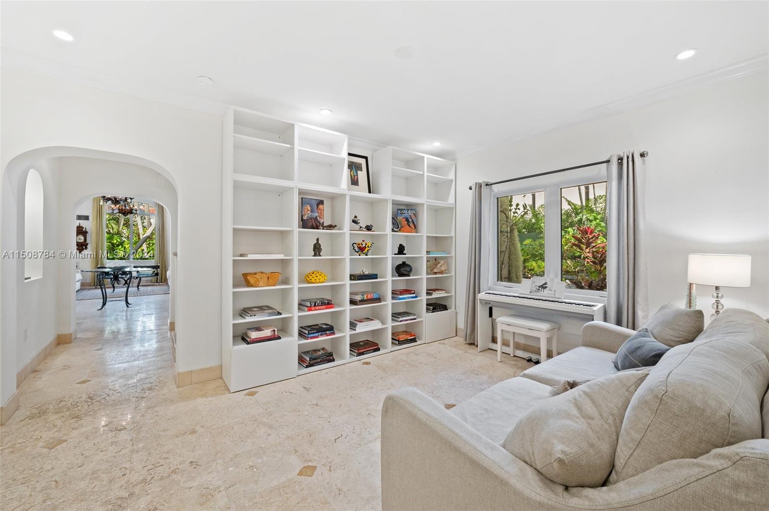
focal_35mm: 14
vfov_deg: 81.1
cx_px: 384
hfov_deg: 104.3
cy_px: 256
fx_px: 299
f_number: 8
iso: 200
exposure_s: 1/2
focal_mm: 14
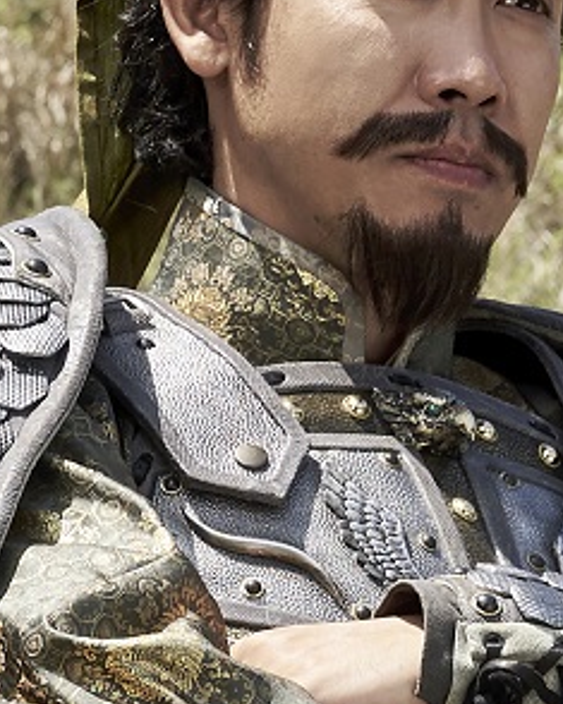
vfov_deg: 7.1
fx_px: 5647
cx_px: 1234
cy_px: 755
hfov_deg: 5.6
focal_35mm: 271
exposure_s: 1/250
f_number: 9
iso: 100
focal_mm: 50
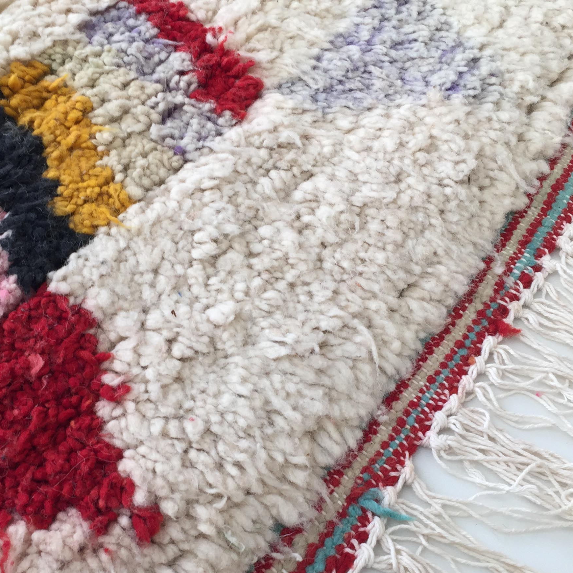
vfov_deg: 35.3
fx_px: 899
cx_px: 227
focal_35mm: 48
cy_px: 337
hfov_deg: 35.2
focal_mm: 4.15
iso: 32
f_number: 2.2
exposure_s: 1/50
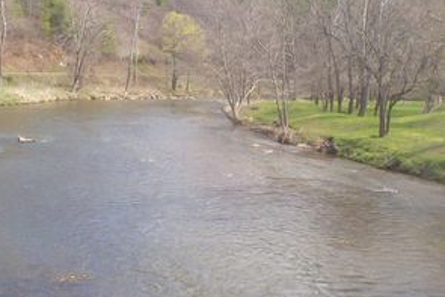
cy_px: 149
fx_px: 680
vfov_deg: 24.6
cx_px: 220
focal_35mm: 55
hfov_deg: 36.2
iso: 100
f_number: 8
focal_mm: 6
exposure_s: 1/166
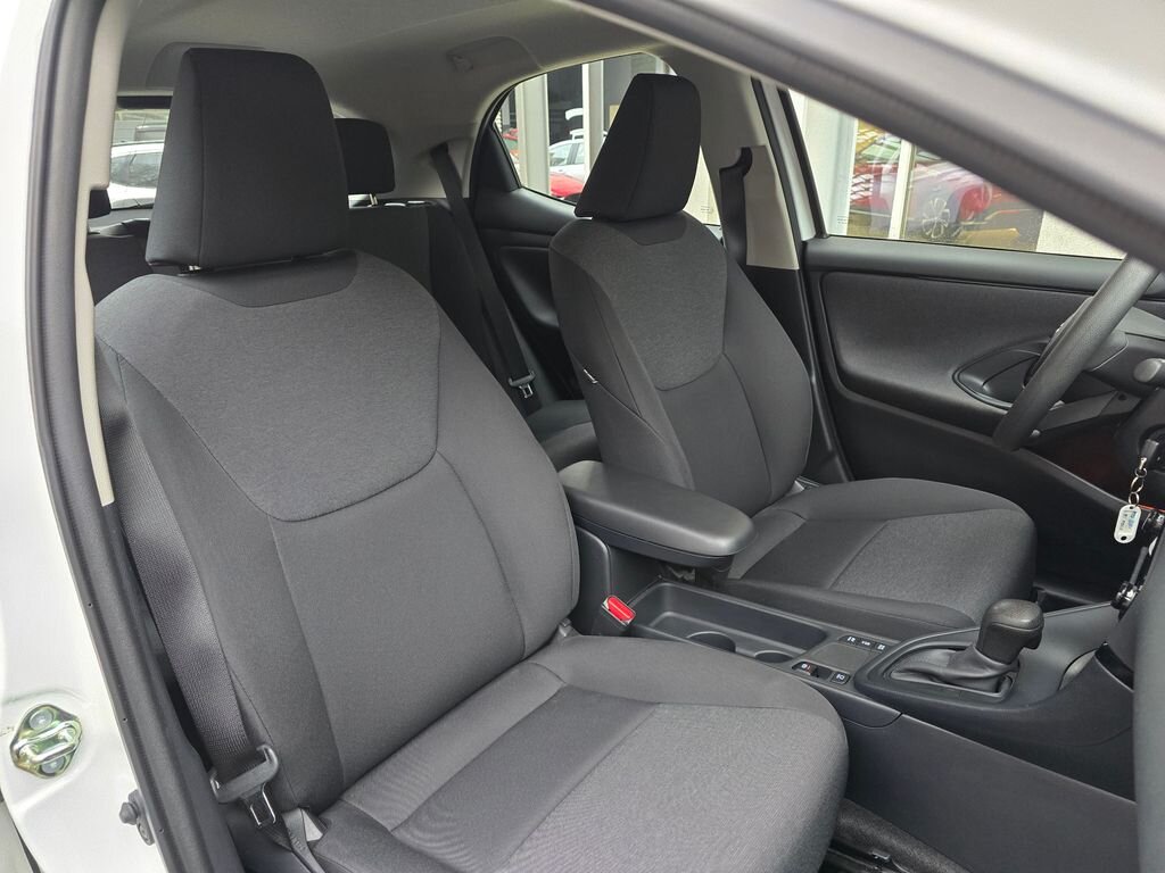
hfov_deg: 73.9
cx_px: 582
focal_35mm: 23
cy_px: 436
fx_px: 774
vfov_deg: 58.9
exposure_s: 1/100
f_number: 1.7
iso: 500
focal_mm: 6.3
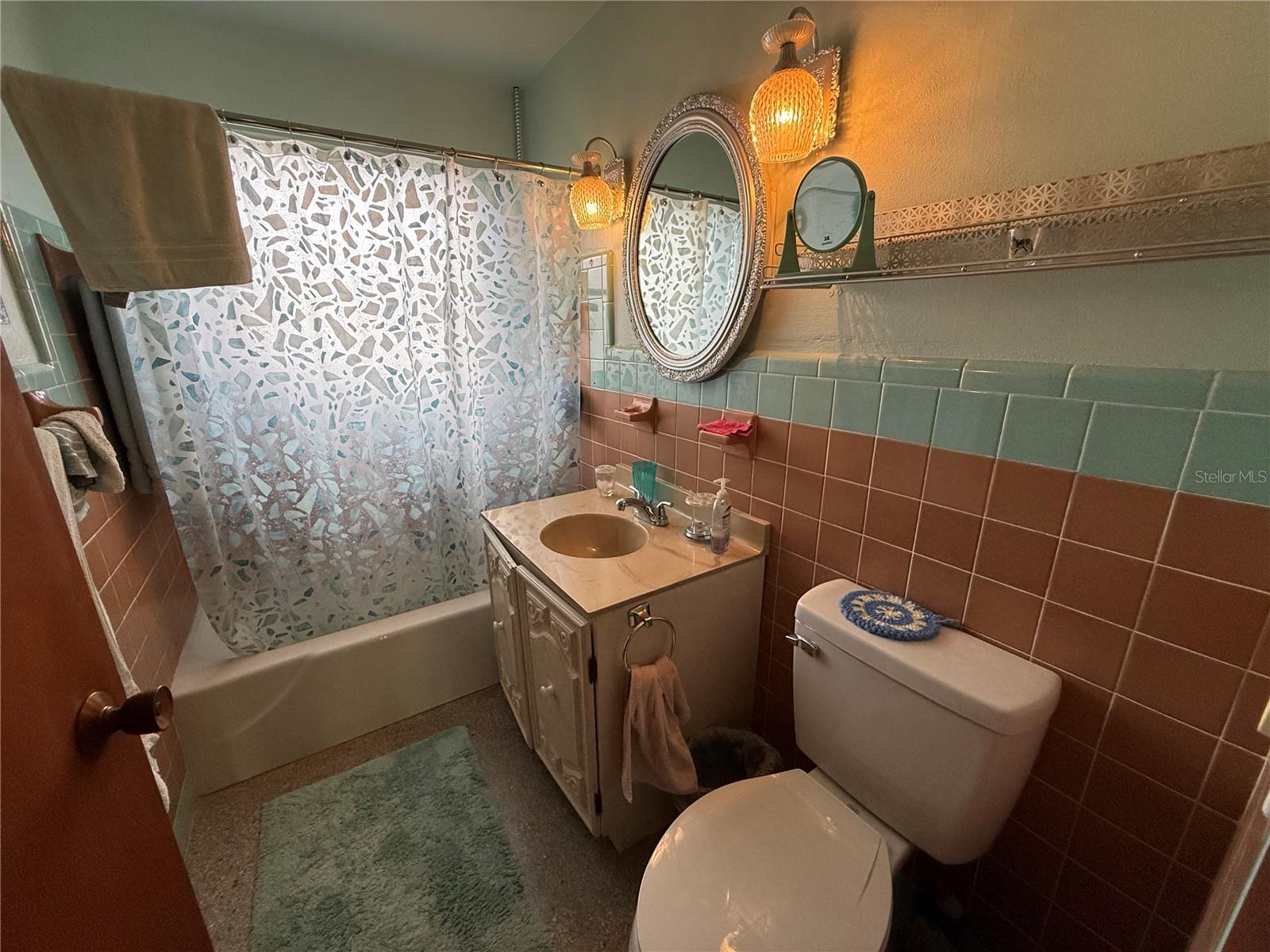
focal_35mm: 14
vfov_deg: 85.7
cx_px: 635
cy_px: 476
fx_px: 514
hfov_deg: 102.1
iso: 320
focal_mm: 2.22
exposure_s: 1/120
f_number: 2.2
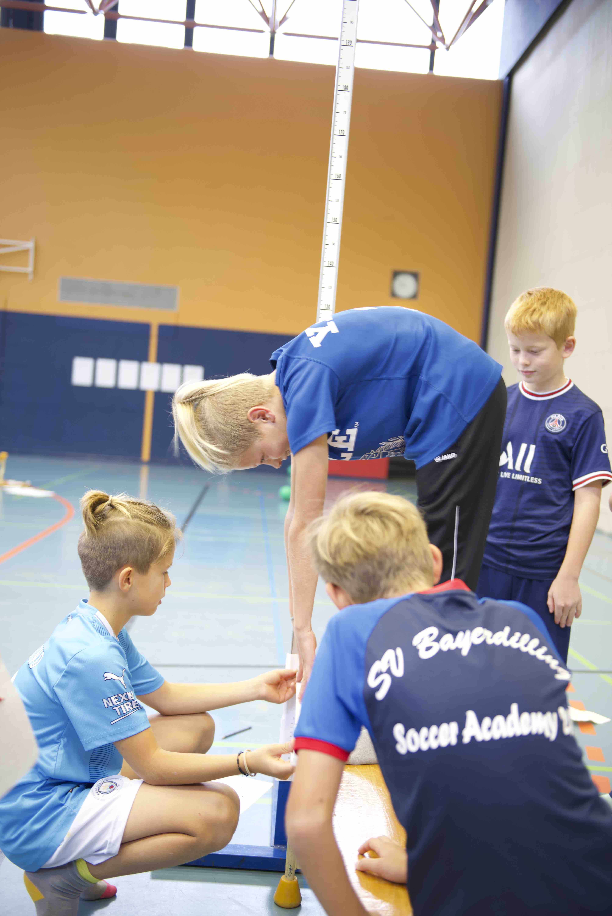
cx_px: 306
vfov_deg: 48.4
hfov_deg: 33.4
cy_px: 458
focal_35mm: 40
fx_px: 1019
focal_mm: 40
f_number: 2.8
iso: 360
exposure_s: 1/15
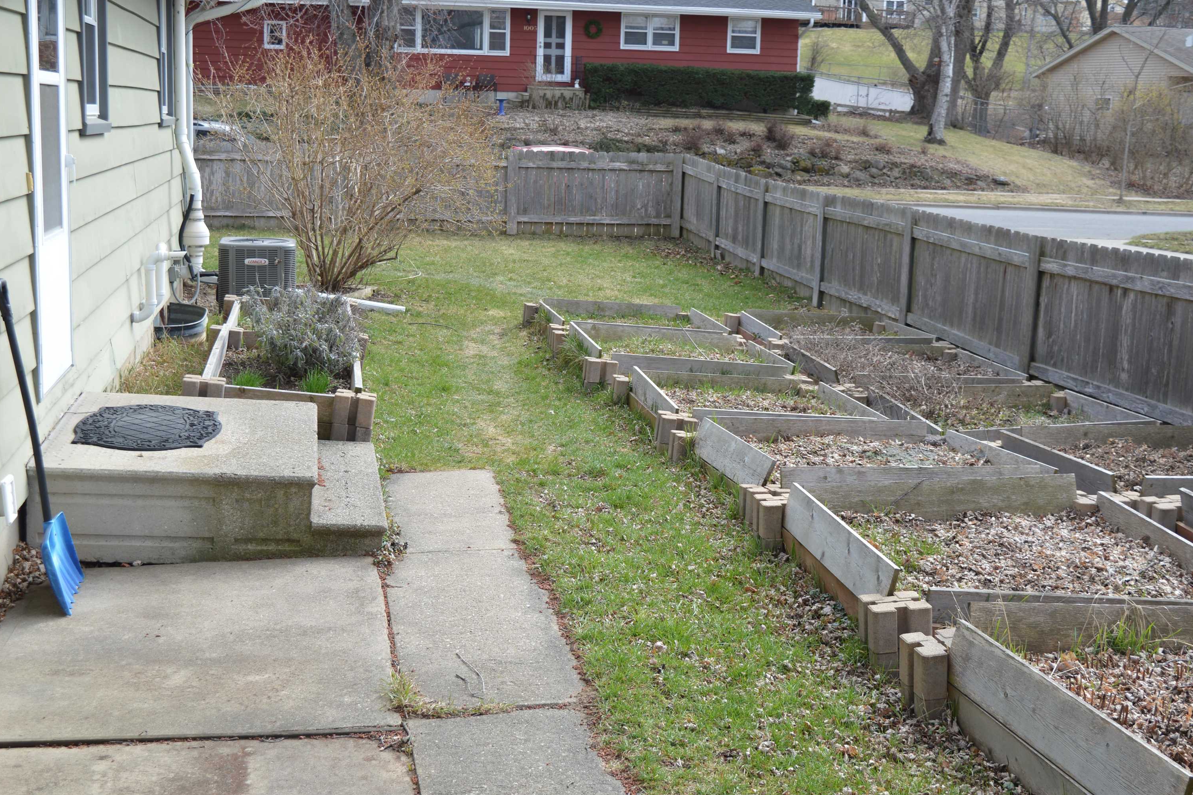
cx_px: 587
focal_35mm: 46
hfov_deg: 42.7
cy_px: 404
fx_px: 1524
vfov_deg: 29.2
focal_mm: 30
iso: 100
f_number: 6.3
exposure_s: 1/160
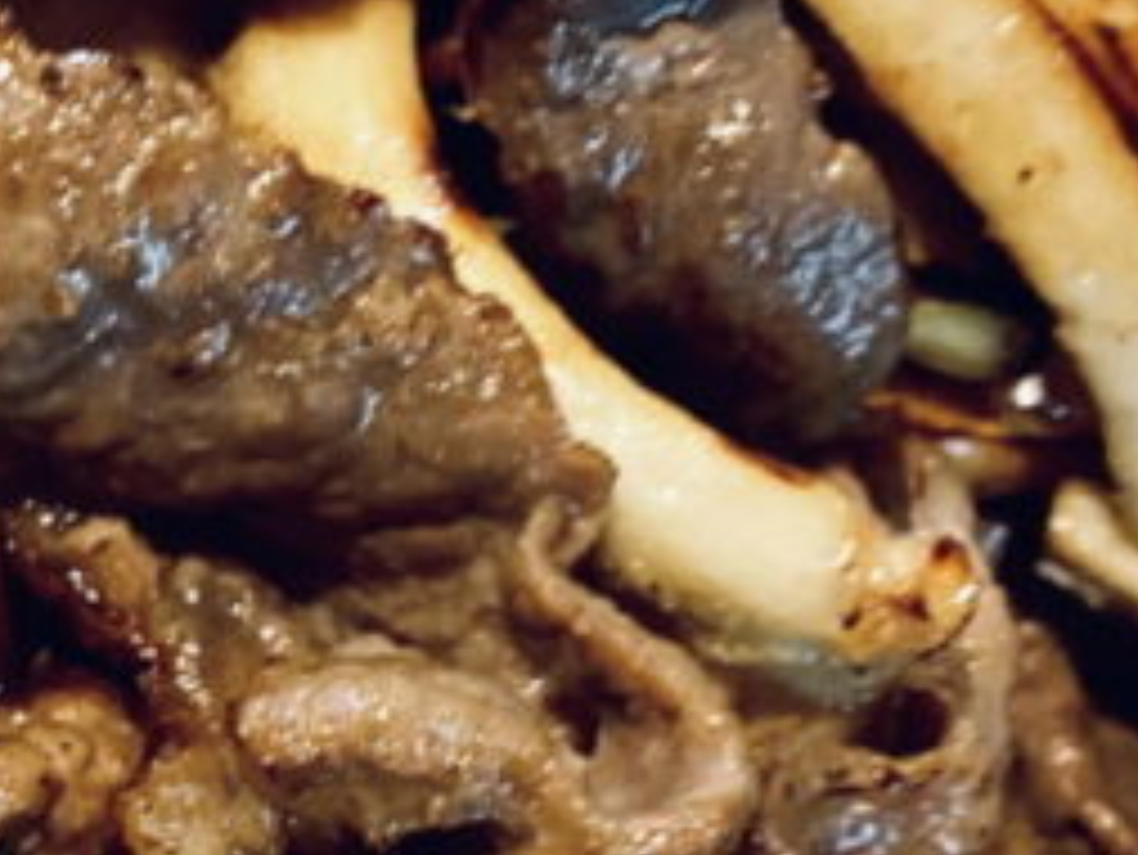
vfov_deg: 14.6
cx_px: 81
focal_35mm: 101
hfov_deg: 19.0
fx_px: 3322
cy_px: 639
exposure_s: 1/30
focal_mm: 4.25
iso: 400
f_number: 1.8
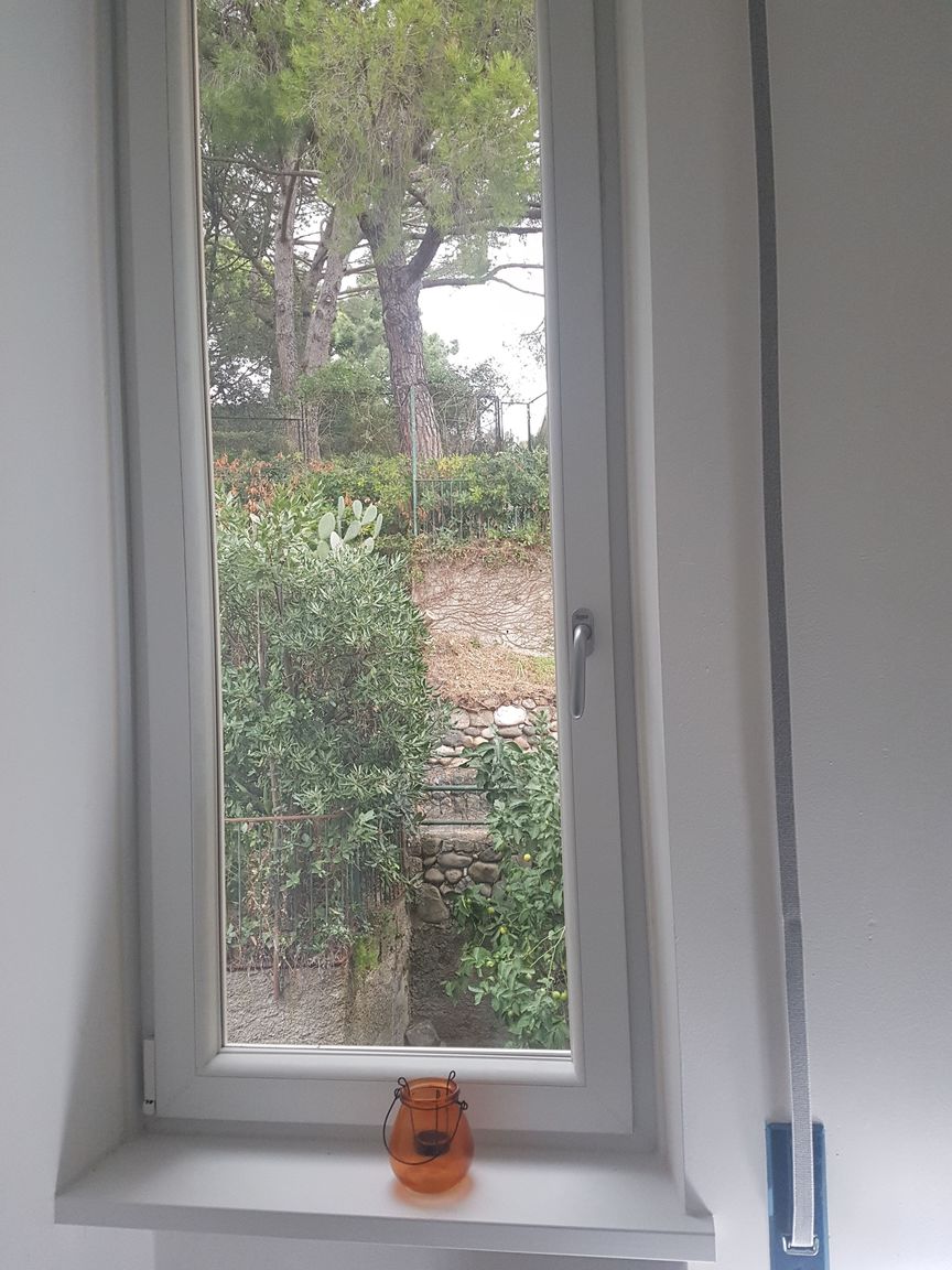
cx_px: 476
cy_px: 635
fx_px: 953
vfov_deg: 67.3
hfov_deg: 53.1
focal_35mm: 26
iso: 160
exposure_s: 1/50
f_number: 1.7
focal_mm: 4.2
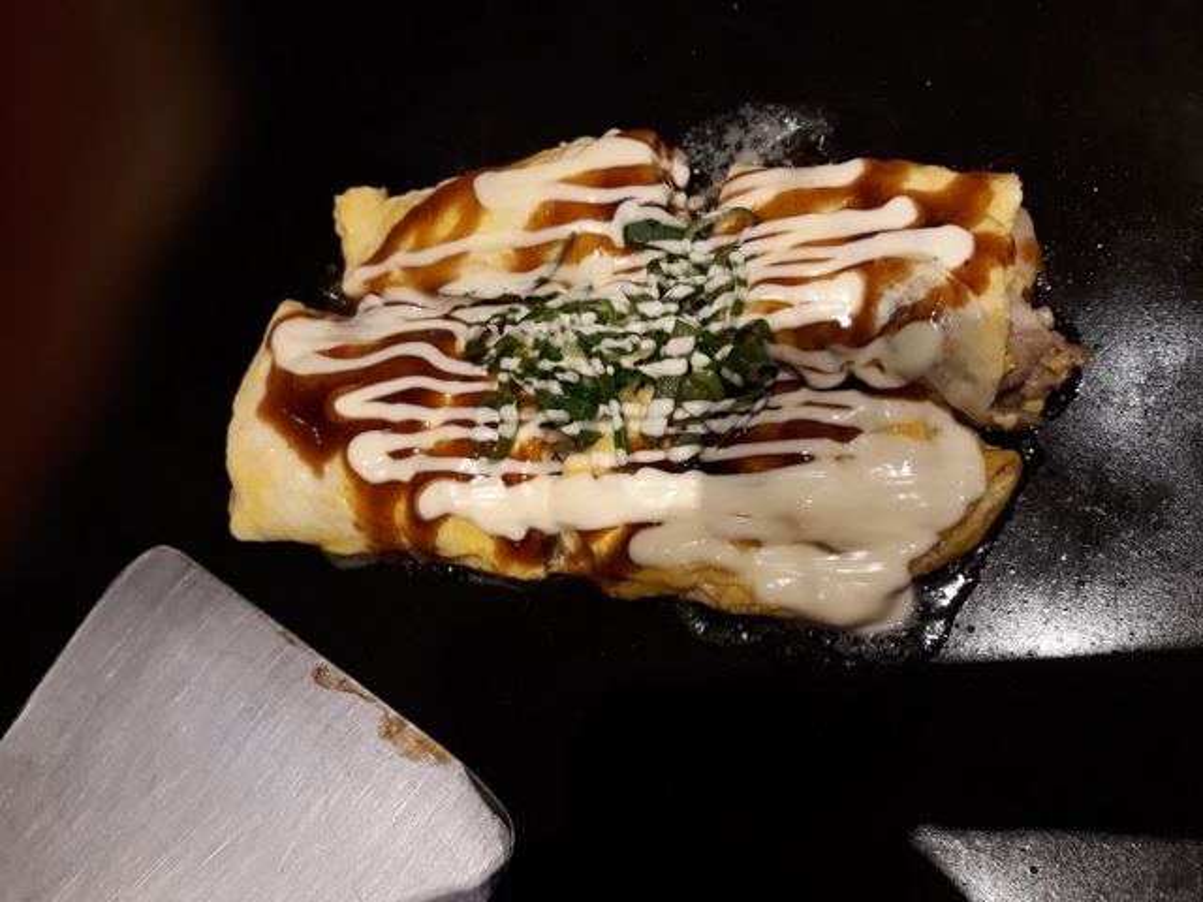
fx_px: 938
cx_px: 602
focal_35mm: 27
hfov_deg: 65.3
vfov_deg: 51.4
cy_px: 451
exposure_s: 1/40
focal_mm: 3.71
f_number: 1.7
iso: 100
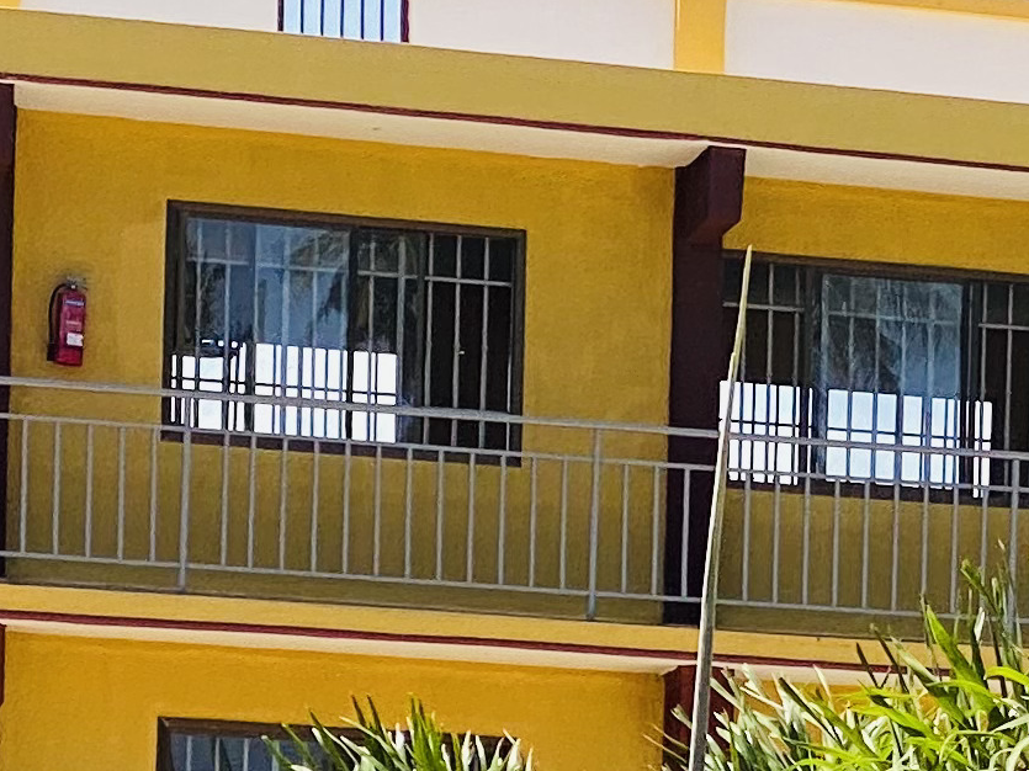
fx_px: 7460
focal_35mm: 251
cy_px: 1323
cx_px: 1979
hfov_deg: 7.6
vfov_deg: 5.8
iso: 20
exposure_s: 1/1229
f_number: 2
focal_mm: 6
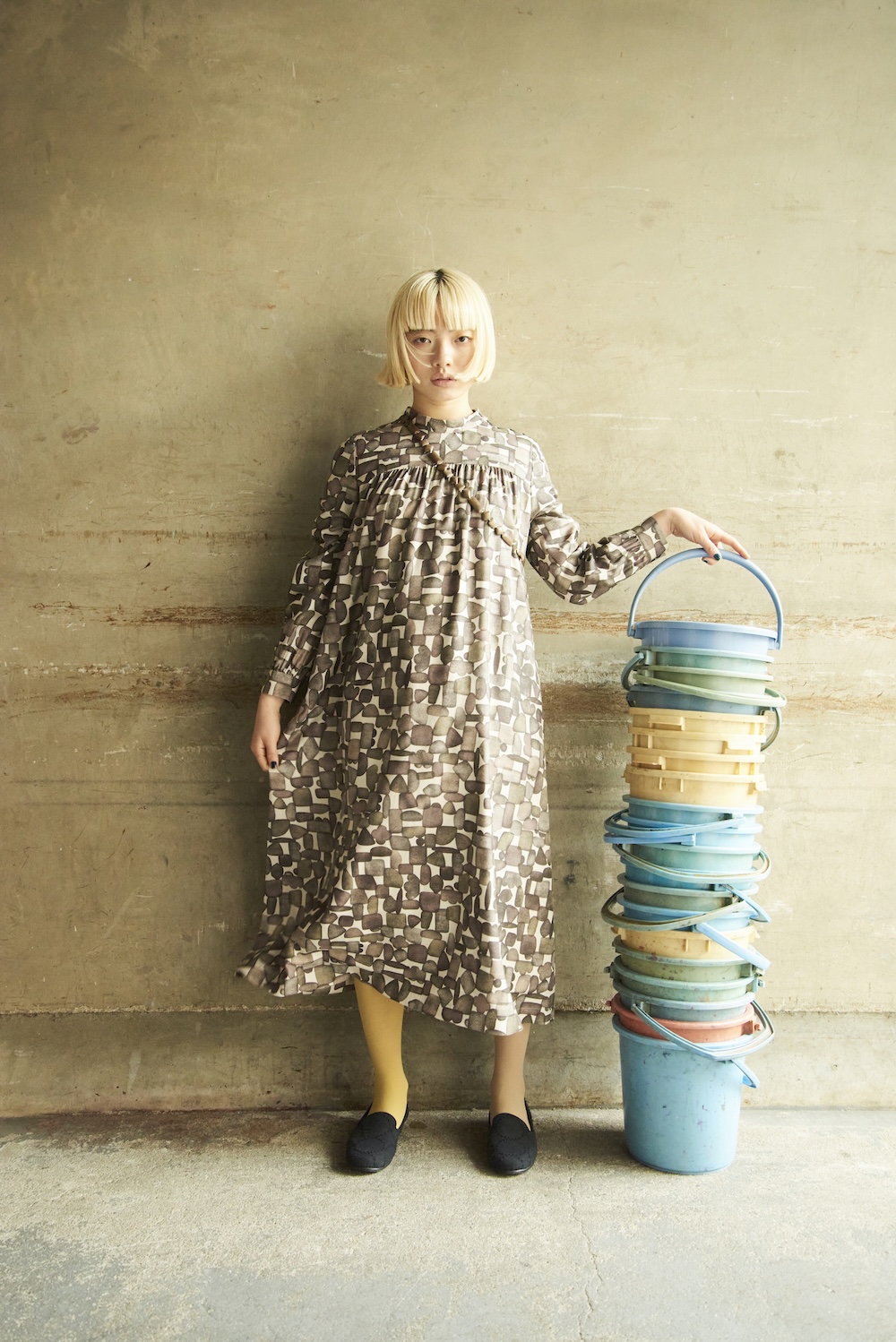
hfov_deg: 38.9
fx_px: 1268
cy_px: 671
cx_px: 448
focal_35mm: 34
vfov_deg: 55.8
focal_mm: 34
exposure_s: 1/250
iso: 3200
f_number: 5.6
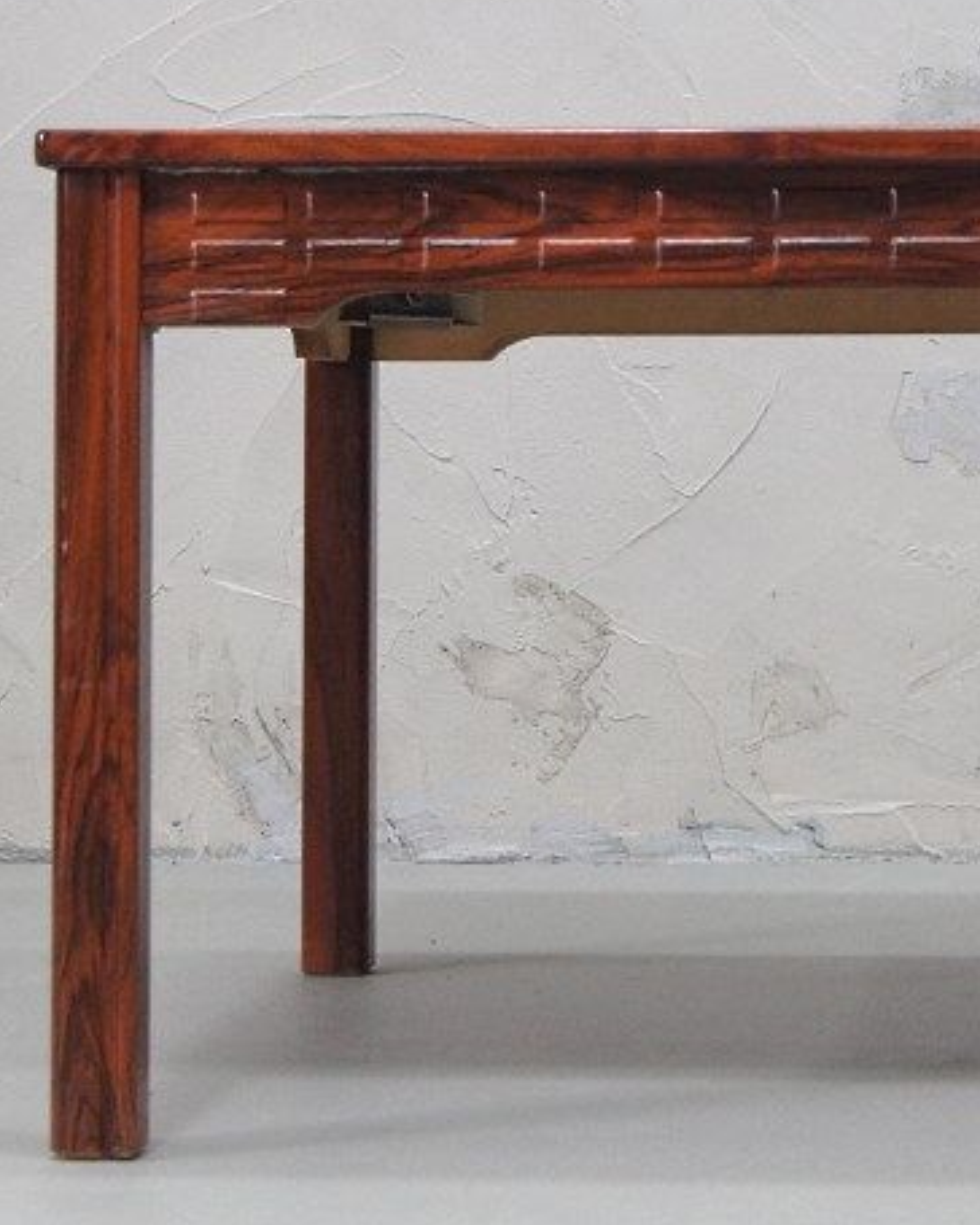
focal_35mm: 116
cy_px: 218
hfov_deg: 13.2
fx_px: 4206
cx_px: 730
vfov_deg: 16.4
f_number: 8
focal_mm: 30
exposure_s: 1/13
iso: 800
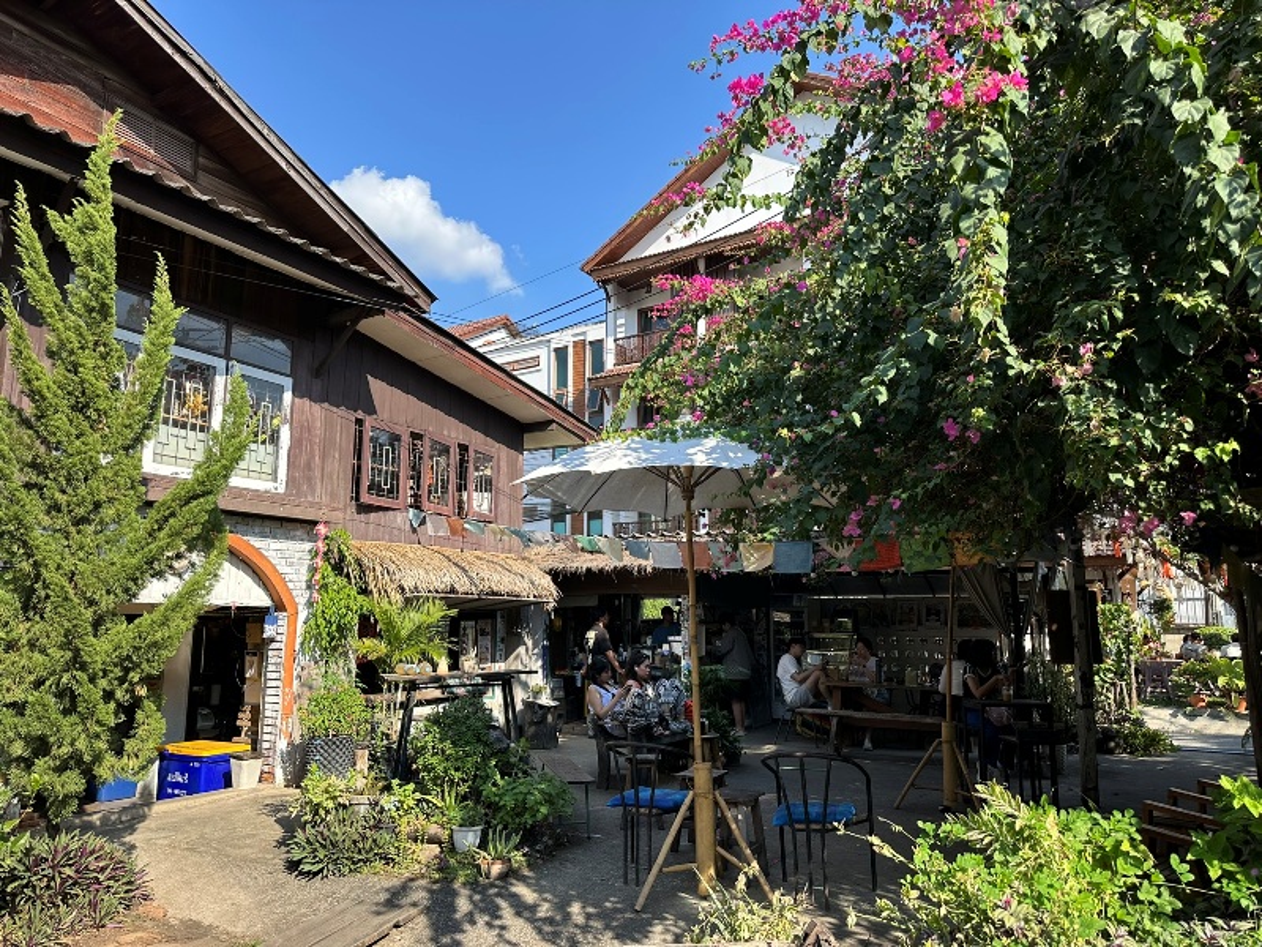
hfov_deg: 71.6
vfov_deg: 56.8
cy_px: 474
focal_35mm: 24
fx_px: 875
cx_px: 631
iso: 80
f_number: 1.78
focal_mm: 6.86
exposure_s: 1/1812
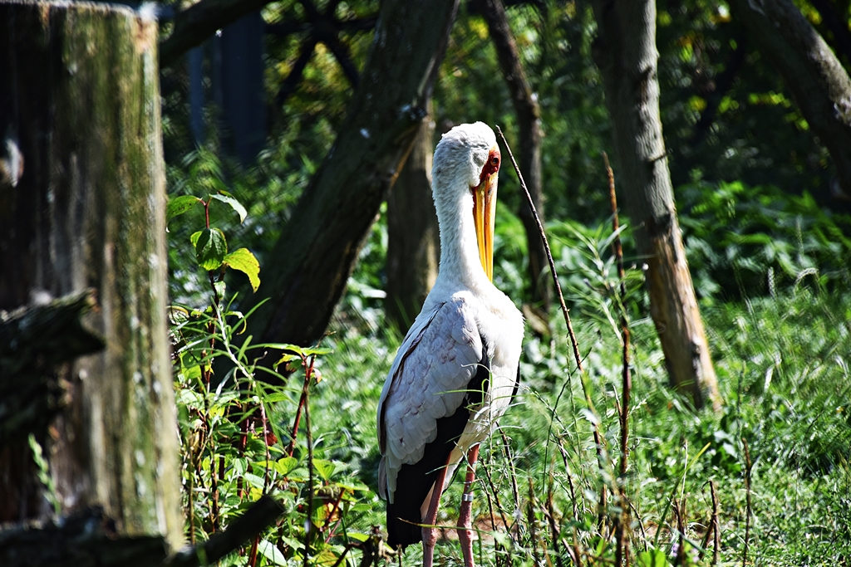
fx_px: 4965
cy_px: 284
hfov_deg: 9.8
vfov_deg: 6.5
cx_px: 426
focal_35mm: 210
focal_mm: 140
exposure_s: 1/500
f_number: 5.6
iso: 400
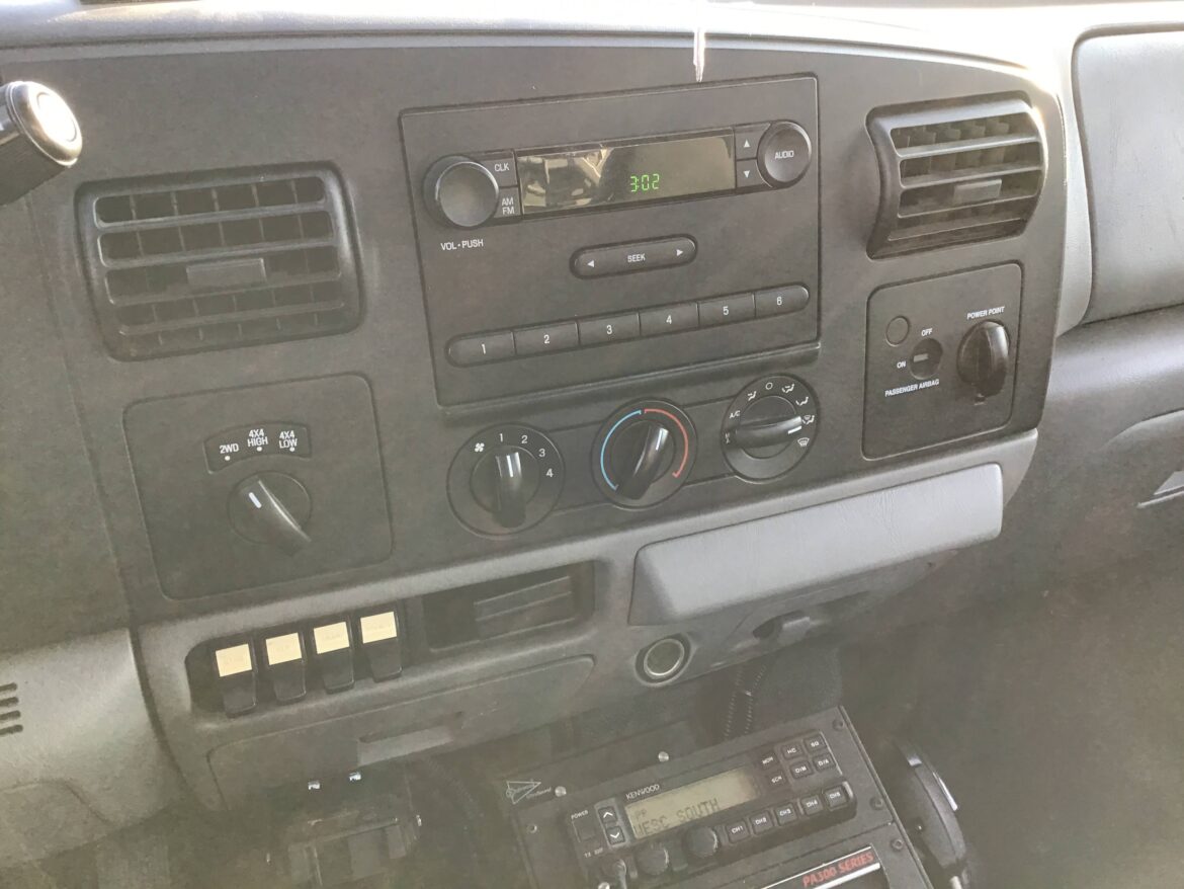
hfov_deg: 58.3
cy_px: 444
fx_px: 1061
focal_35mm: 31
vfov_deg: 45.5
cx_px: 592
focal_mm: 3.3
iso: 25
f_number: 2.4
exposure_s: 1/40
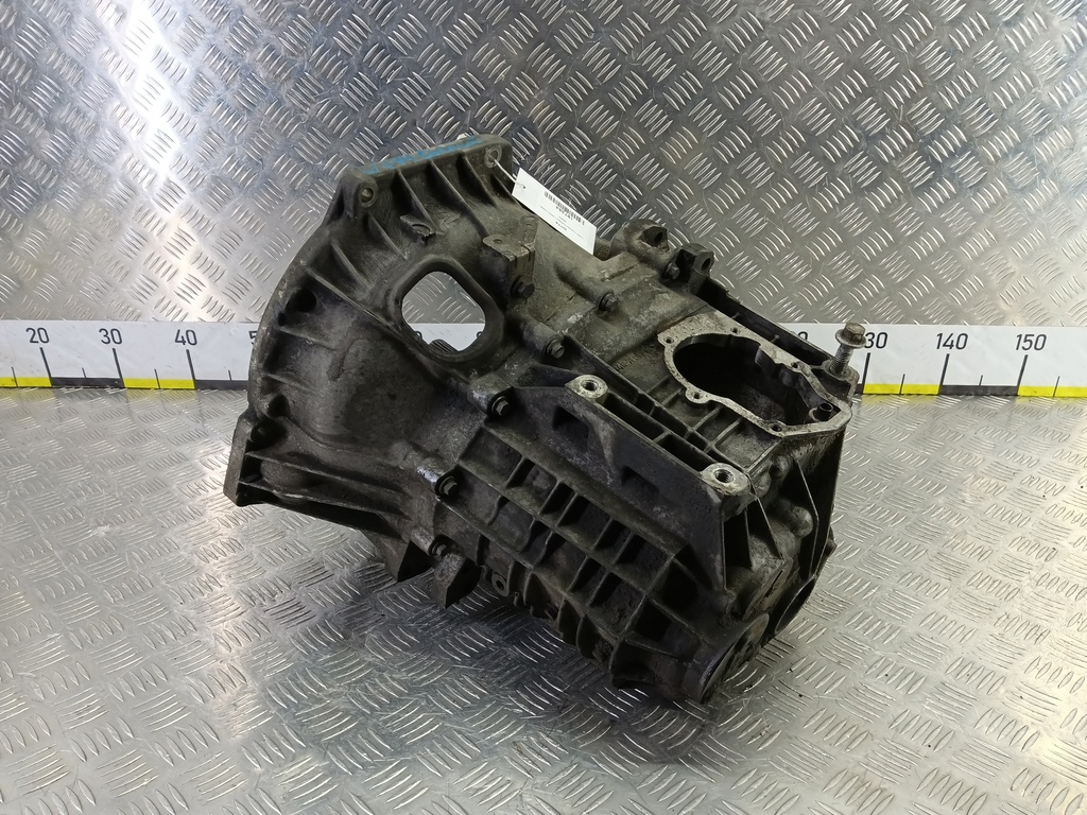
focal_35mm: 23
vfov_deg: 58.9
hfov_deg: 73.9
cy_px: 408
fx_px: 722
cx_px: 544
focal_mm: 4.11
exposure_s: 1/50
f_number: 1.6
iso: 166
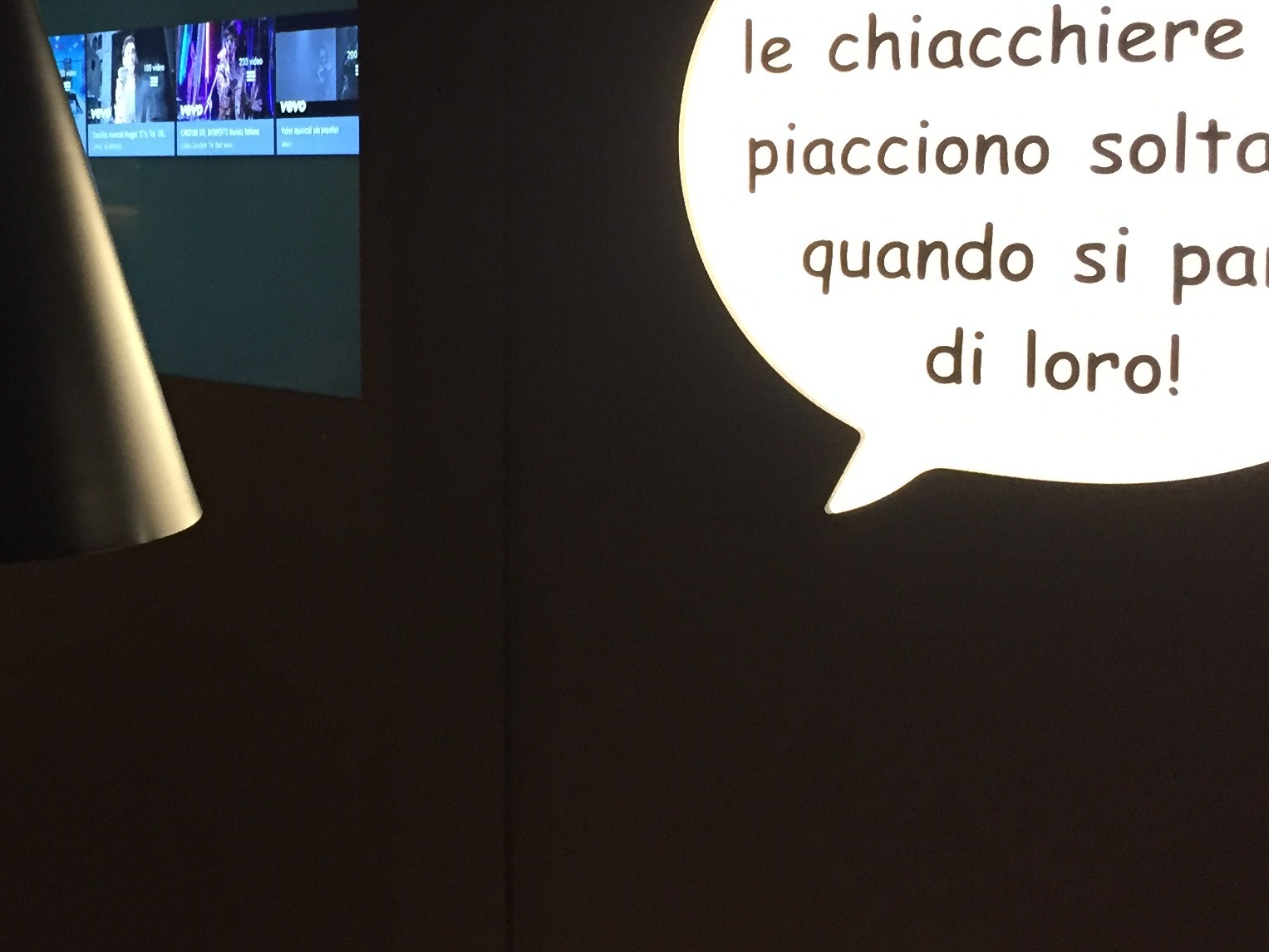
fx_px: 2273
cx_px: 331
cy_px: 349
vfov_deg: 23.6
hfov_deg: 30.7
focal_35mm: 62
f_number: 2.2
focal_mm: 4.15
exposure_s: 1/25
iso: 250
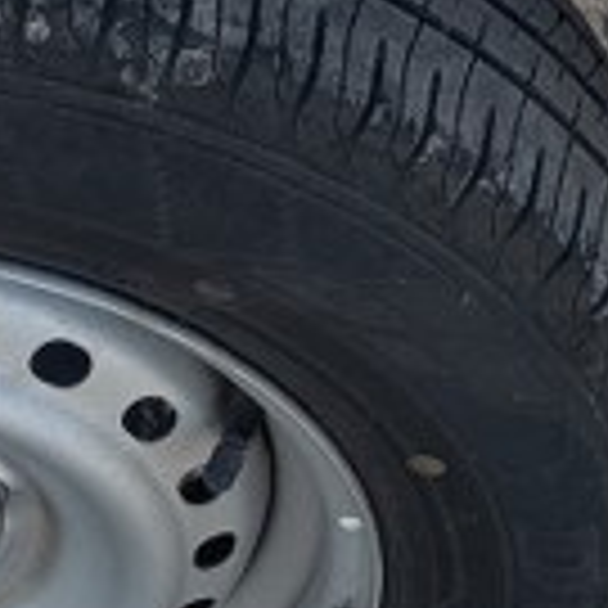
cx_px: 223
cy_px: 369
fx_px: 2603
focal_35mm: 131
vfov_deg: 13.3
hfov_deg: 13.3
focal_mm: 5.43
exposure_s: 1/474
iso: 61
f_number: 1.89
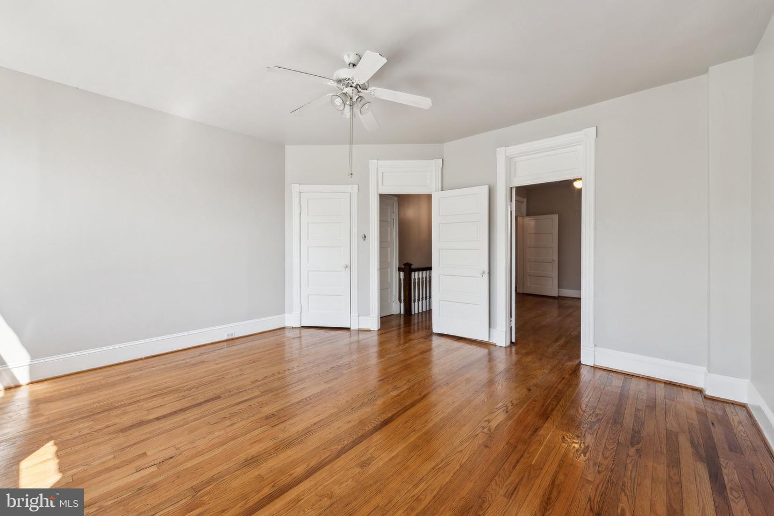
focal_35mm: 14
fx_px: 301
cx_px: 387
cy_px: 258
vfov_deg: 81.2
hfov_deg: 104.3
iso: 250
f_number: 9
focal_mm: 14
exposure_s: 1/40
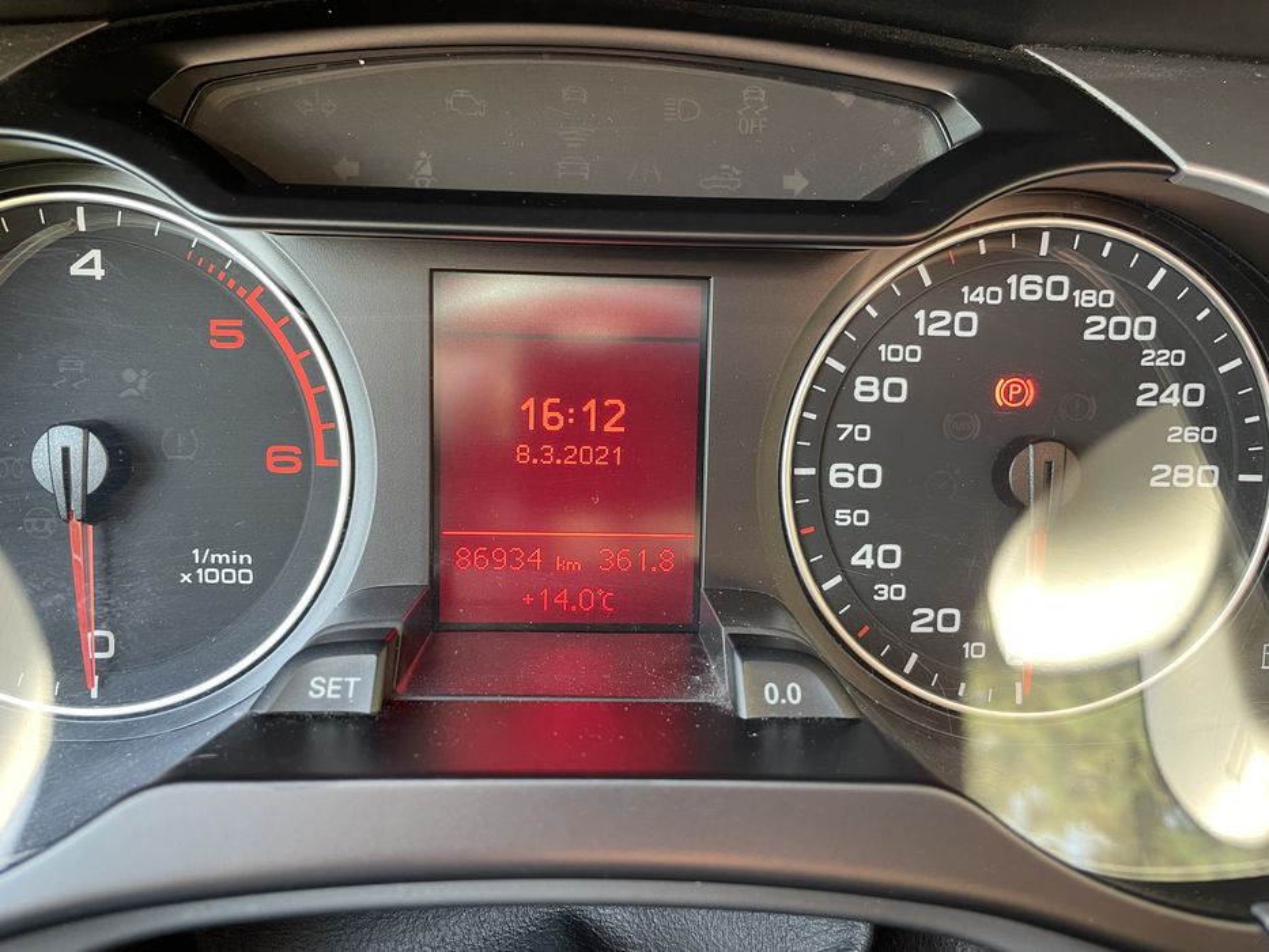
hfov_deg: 67.3
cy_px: 476
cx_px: 634
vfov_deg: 53.1
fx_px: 953
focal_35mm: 26
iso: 200
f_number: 1.6
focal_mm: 4.2
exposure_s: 1/42
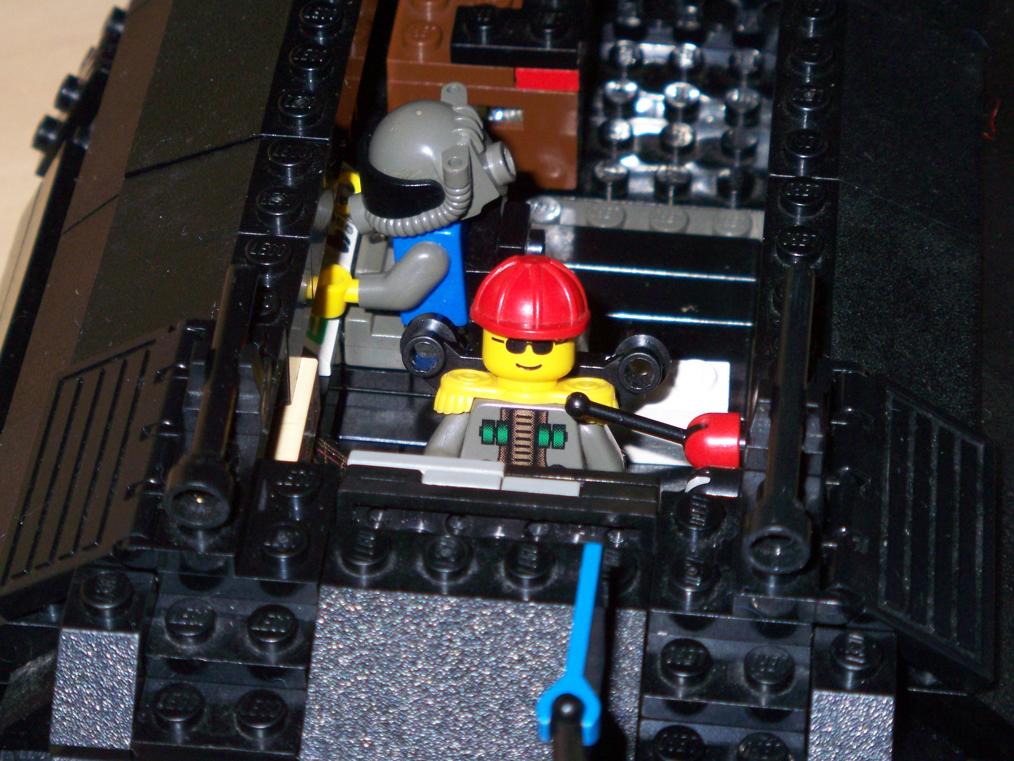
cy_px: 380
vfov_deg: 12.7
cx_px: 507
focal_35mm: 117
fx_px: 3427
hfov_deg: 16.8
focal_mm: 19.2
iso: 125
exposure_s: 1/125
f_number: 4.4
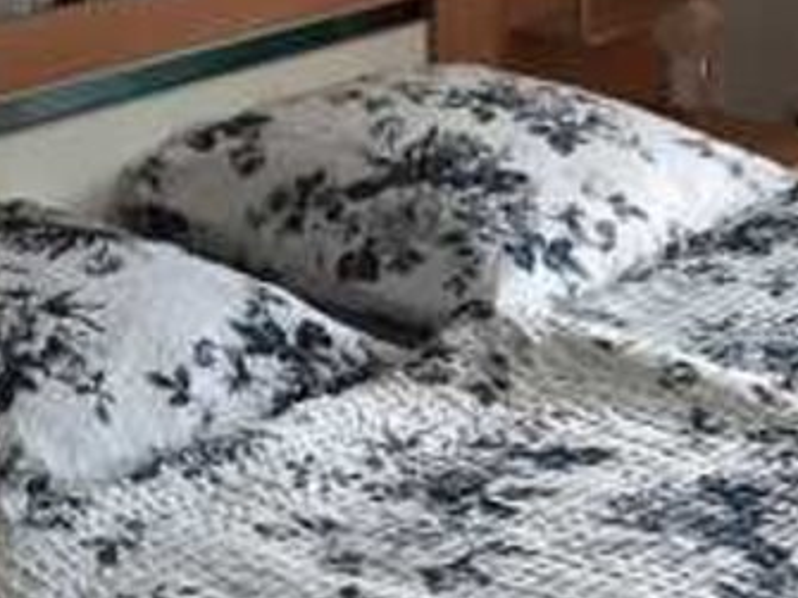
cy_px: -21
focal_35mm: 104
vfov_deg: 14.0
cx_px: 152
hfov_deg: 18.7
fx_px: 2397
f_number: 2.2
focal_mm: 4.15
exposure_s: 1/33
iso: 64
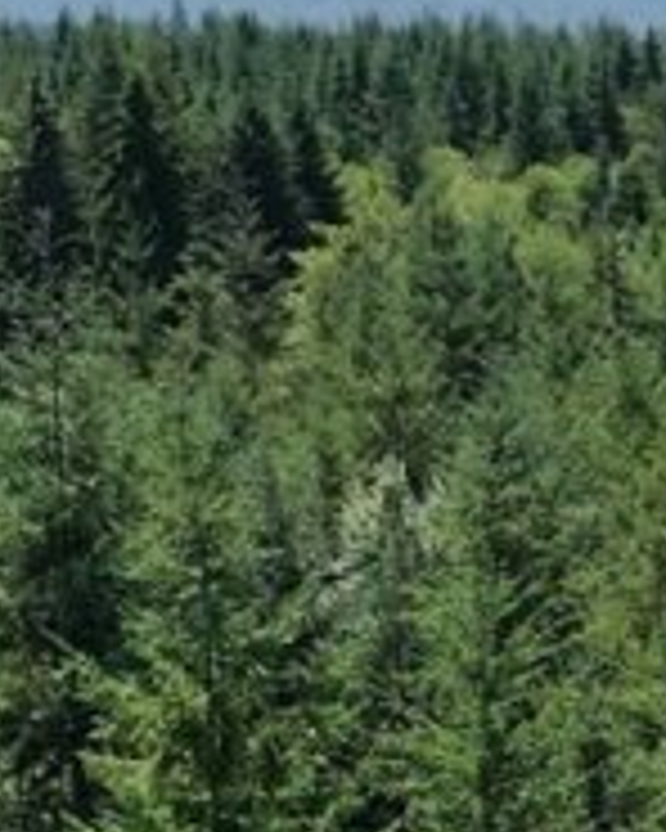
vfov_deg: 10.6
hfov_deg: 8.4
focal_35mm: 177
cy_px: 1138
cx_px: 1256
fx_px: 4361
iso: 170
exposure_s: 1/2000
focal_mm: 12.29
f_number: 2.8
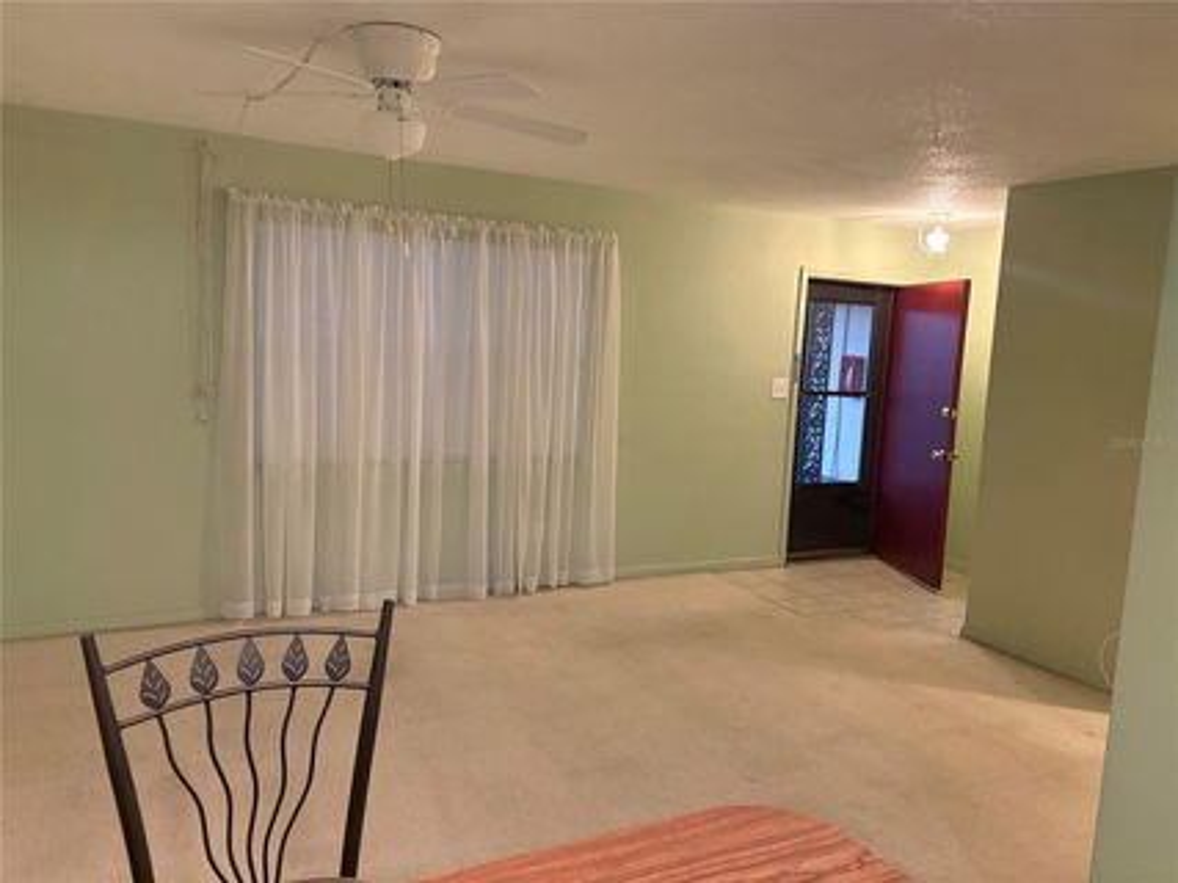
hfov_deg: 67.3
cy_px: 442
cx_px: 589
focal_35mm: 26
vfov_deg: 53.0
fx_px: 885
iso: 500
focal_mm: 5.96
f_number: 1.6
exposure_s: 1/40
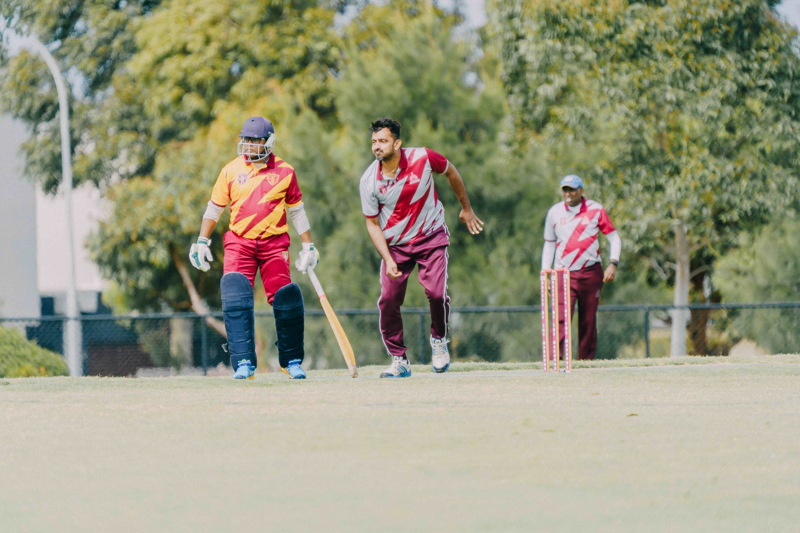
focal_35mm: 600
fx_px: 13332
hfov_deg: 3.4
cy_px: 266
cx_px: 400
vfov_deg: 2.3
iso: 320
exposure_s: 1/800
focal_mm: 600
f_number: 6.3
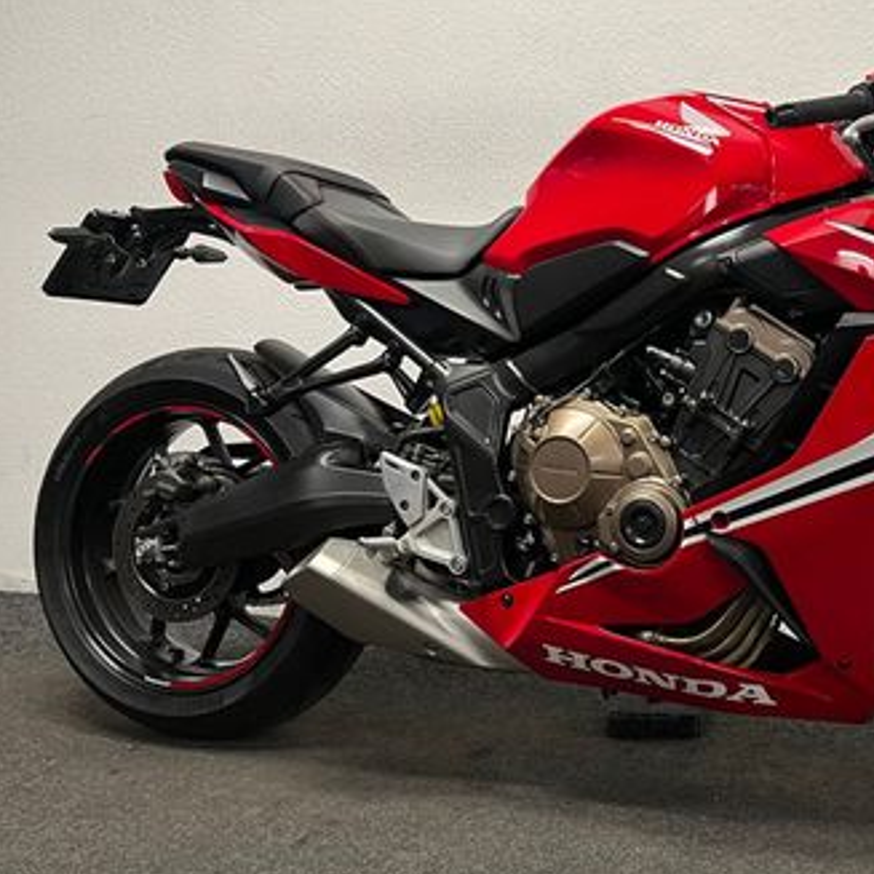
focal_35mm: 45
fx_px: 1285
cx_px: 748
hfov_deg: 35.8
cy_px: 396
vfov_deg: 37.5
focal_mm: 5.1
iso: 100
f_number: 1.6
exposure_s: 1/50
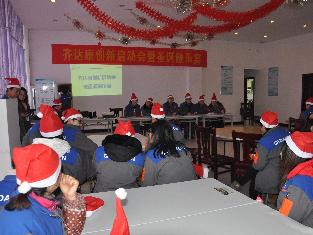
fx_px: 271
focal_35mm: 30
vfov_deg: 46.8
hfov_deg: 59.9
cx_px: 162
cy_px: 115
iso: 800
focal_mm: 18
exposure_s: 1/60
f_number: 3.5
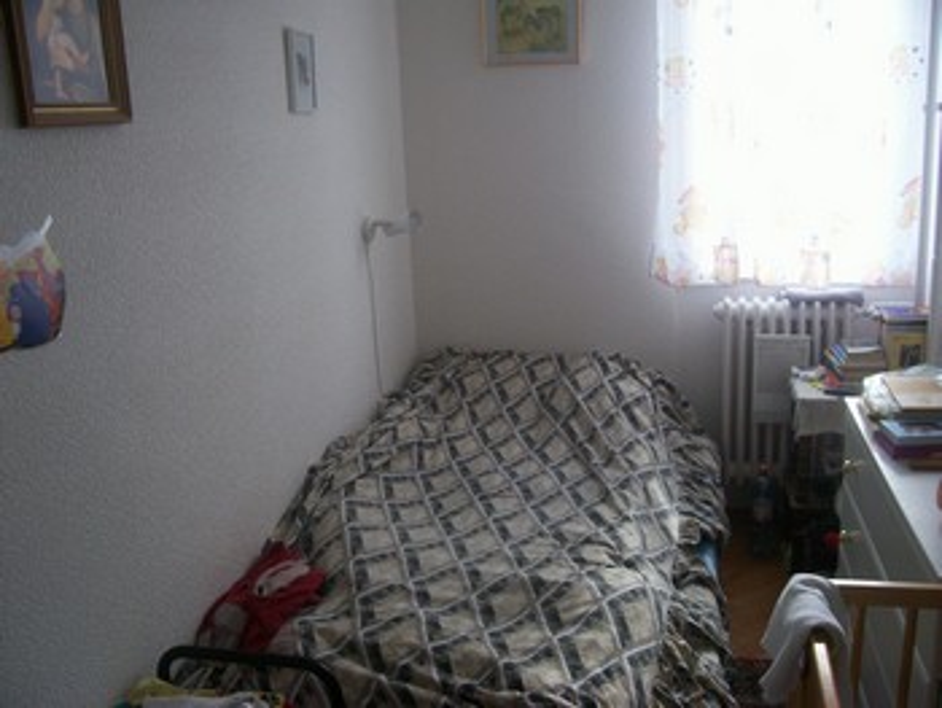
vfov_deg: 41.8
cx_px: 471
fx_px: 926
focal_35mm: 34
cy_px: 354
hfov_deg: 53.9
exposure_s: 1/85.2
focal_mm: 5.6
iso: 80
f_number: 2.7
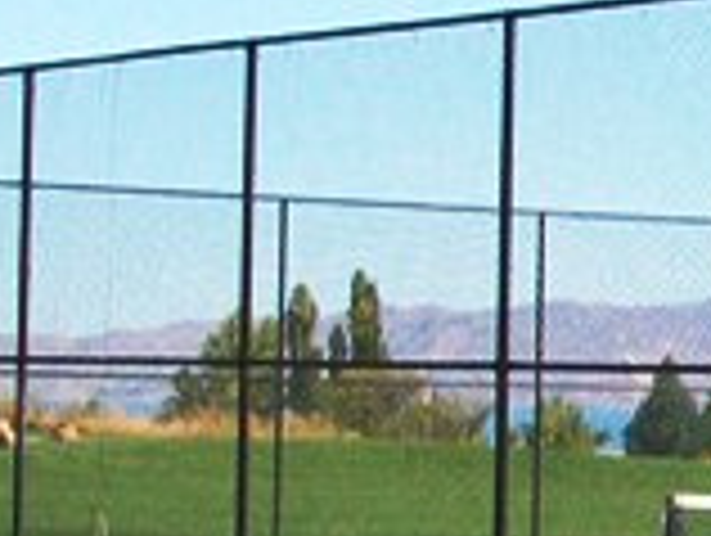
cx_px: 1494
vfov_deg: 7.2
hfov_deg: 8.9
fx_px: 4258
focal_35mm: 207
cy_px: 104
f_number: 2.8
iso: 64
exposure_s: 1/640
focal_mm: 5.7
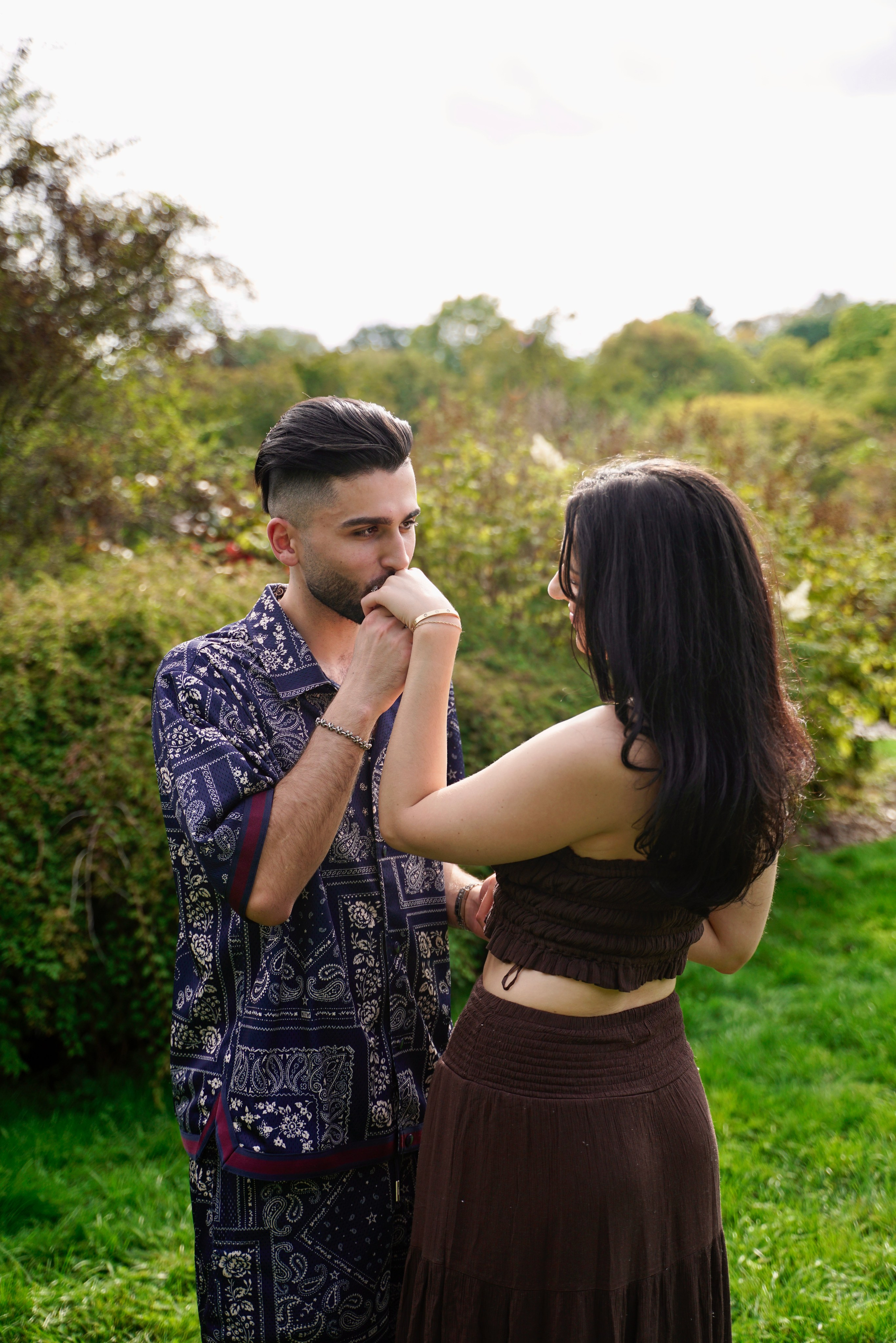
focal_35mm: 46
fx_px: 1717
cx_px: 448
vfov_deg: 42.7
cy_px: 672
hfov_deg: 29.3
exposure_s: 1/1000
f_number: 2.8
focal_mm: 46
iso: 200
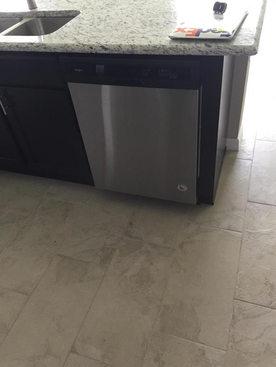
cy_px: 184
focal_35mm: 29
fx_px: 308
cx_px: 138
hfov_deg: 48.2
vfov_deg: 61.7
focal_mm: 4.15
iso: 125
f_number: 2.2
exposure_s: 1/30
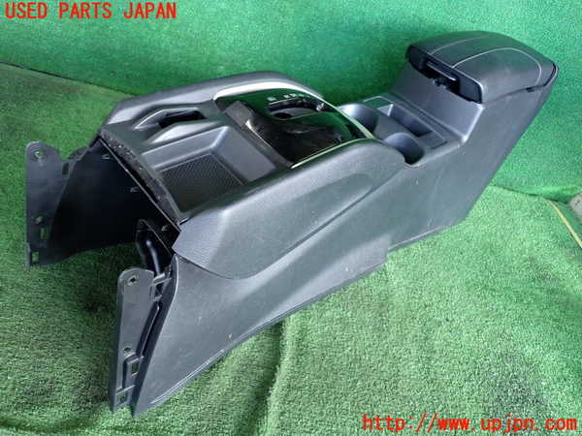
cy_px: 218
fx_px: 504
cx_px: 291
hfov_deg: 60.0
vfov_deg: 46.8
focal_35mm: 30
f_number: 2.3
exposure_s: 1/125
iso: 400
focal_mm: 5.4
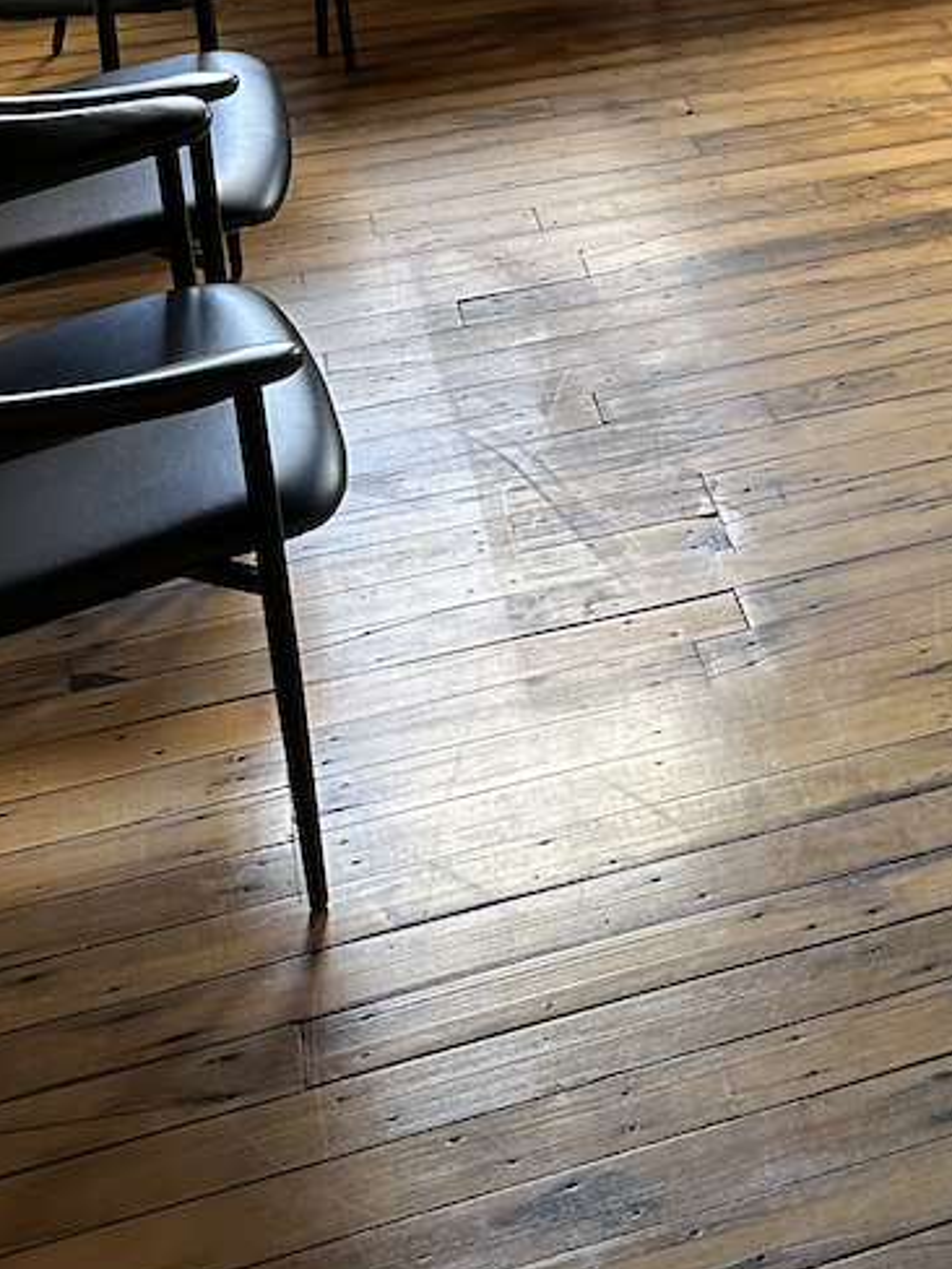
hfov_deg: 21.8
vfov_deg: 26.3
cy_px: -361
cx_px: 1098
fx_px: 2310
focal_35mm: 63
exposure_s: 1/120
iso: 160
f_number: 1.78
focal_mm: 6.86
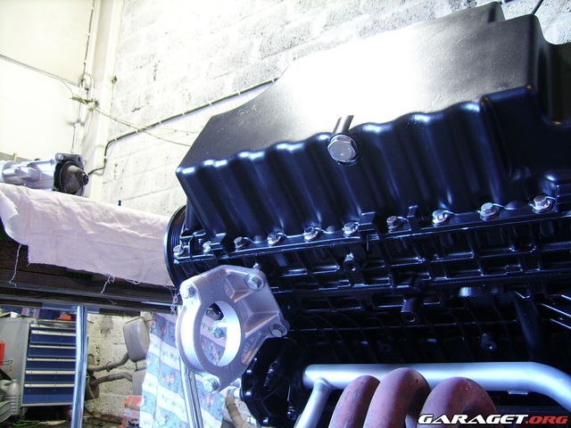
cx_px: 286
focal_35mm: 35
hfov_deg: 52.6
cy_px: 214
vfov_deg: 40.7
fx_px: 577
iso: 100
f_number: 2.8
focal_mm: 5.95
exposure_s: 1/2
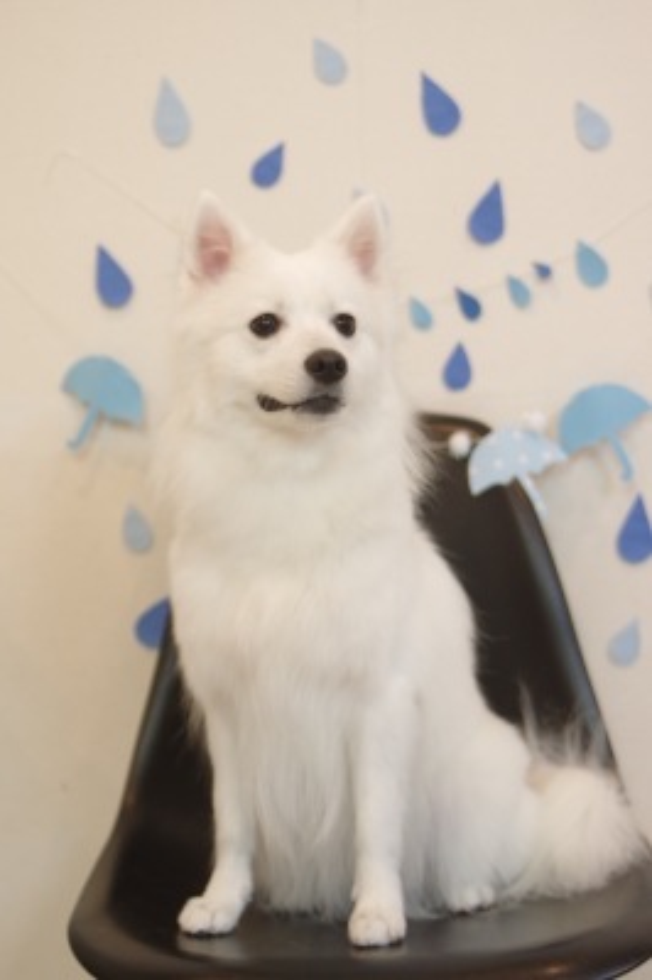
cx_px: 326
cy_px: 490
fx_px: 1742
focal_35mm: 64
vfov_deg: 31.4
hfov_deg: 21.2
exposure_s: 1/80
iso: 800
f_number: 2.8
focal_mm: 43
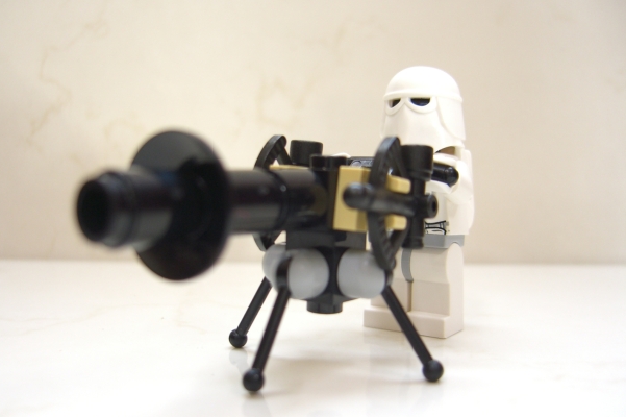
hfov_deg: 48.5
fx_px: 695
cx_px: 311
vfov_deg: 33.4
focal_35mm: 40
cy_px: 219
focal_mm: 7.9
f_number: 2.8
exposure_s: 1/8
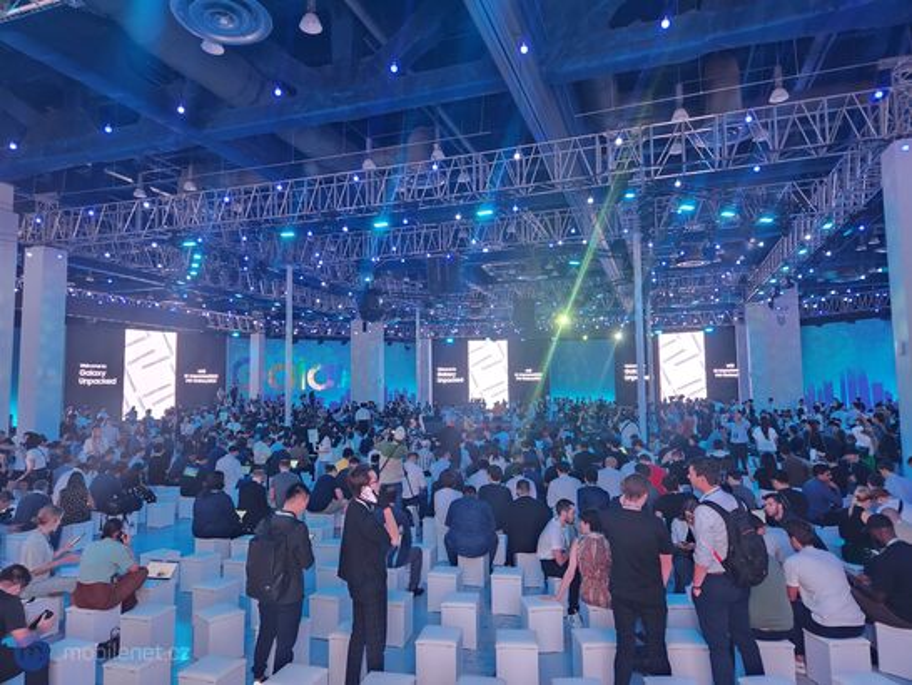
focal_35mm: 23
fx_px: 606
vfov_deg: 58.9
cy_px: 342
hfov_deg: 73.9
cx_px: 456
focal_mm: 5.4
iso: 200
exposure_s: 1/54
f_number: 1.8
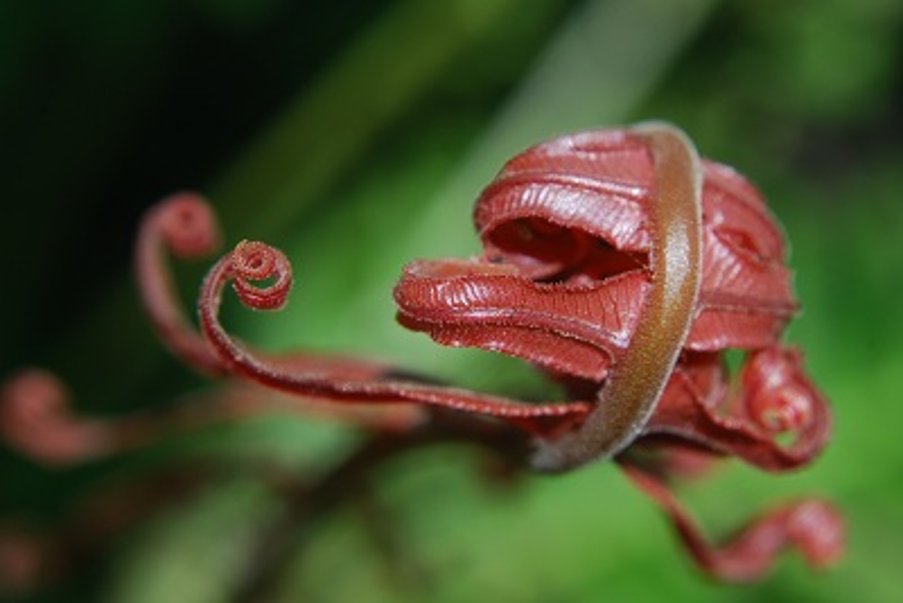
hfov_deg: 24.6
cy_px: 302
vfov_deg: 16.6
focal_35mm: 82
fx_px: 2070
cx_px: 452
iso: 100
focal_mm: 55
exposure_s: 1/60
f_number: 8
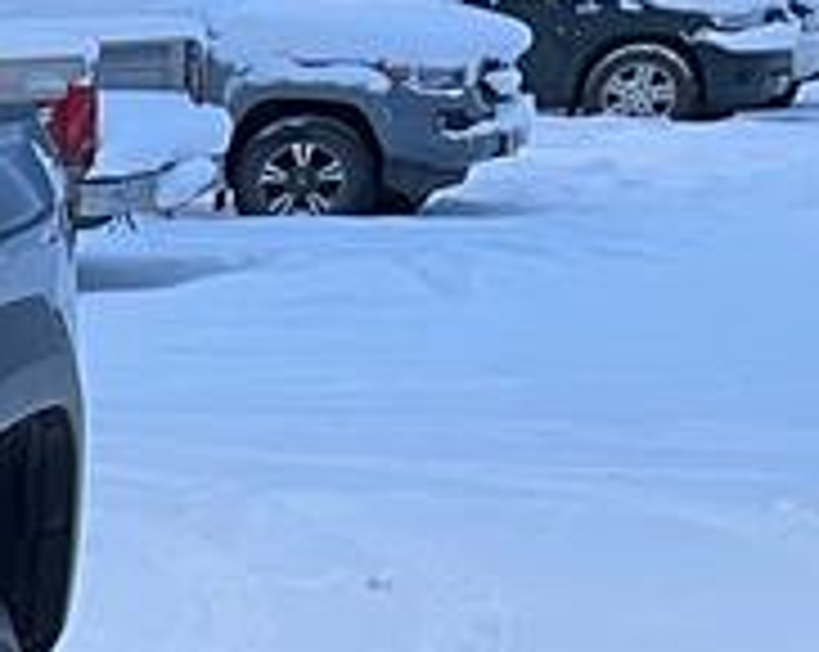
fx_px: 4162
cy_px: 971
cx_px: -1804
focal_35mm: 172
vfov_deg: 8.8
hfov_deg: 8.8
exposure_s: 1/60
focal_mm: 5.1
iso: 125
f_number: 1.6
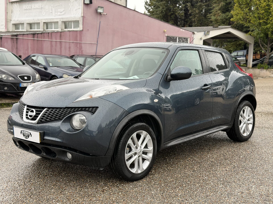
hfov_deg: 39.7
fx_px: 379
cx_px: 136
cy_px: 102
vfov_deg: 30.3
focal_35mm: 48
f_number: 1.78
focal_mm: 6.76
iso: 160
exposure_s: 1/79
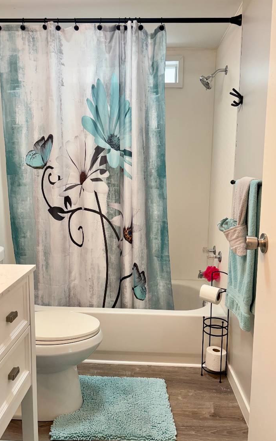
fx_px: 337
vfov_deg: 66.5
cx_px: 129
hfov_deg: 44.5
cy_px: 221
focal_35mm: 28
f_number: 1.6
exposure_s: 1/60
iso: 100
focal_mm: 5.96
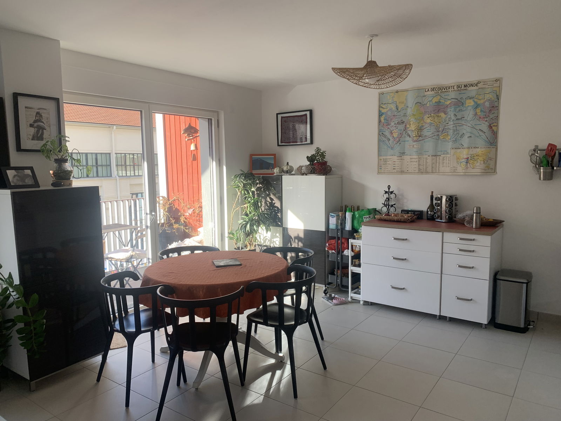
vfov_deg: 53.1
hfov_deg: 67.3
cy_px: 210
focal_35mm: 26
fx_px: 421
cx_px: 280
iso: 32
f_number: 1.8
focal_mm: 4.25
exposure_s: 1/122
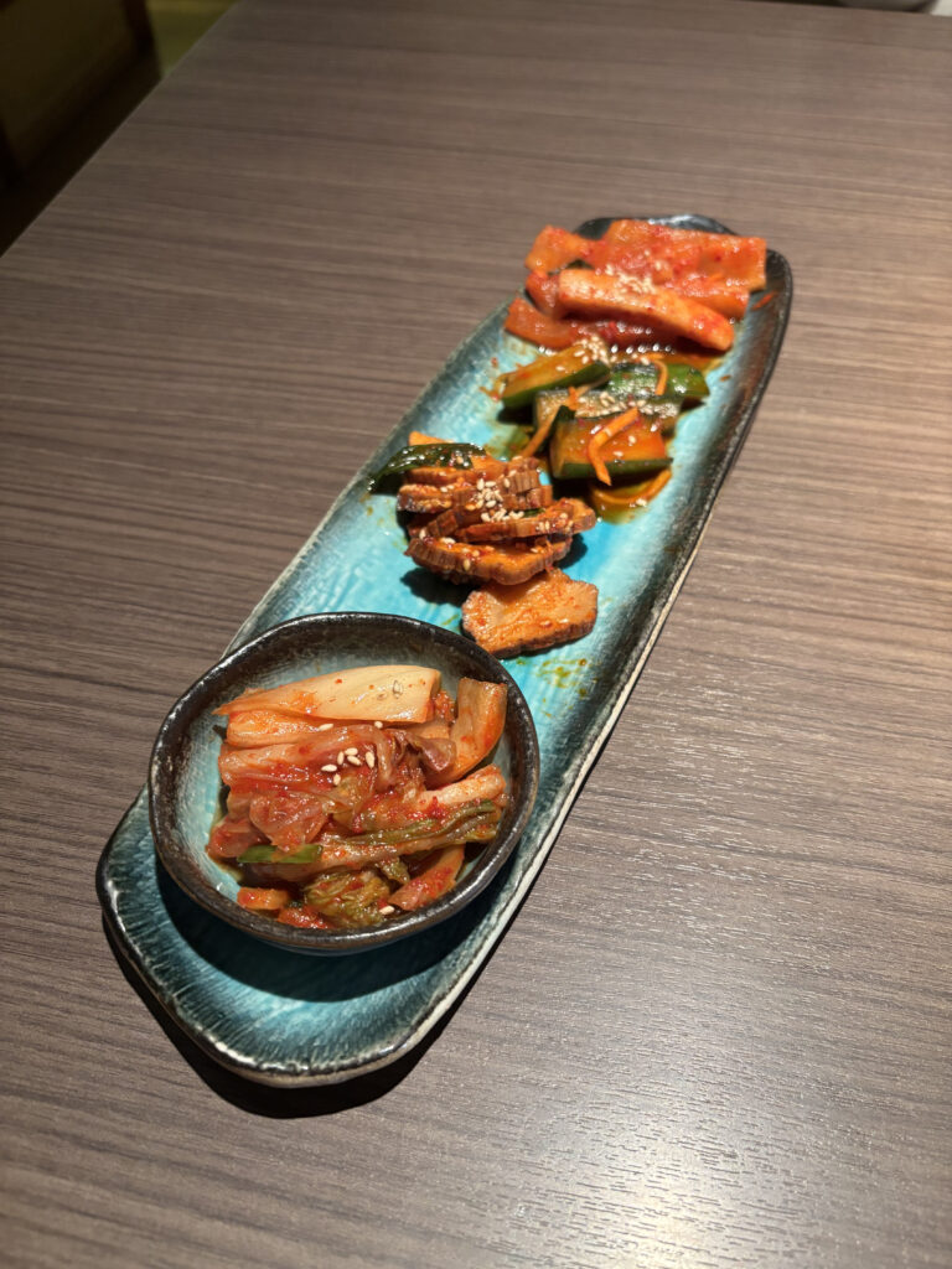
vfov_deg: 67.3
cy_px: 634
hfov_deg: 53.1
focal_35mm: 26
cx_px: 476
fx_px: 953
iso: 320
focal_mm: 5.96
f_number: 1.6
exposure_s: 1/60
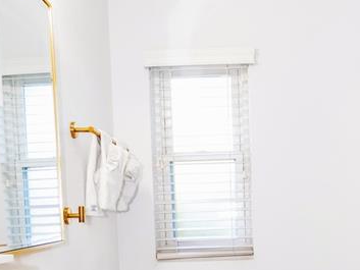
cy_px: 253
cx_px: 233
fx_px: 510
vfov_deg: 28.3
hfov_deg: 38.6
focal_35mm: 49
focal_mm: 10
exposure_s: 1/125
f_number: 4
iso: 1000
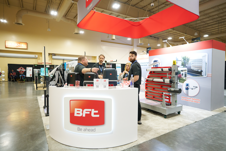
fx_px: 126
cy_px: 76
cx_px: 113
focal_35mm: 20
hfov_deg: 84.0
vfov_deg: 61.9
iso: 2500
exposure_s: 1/125
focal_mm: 20
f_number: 2.8
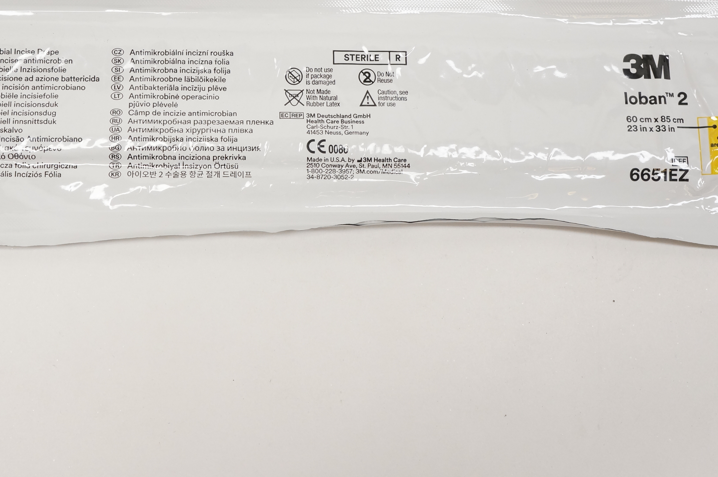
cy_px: 123
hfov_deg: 36.8
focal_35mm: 54
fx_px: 1076
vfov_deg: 24.7
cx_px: 282
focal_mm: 24
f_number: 7.1
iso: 800
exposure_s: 1/125
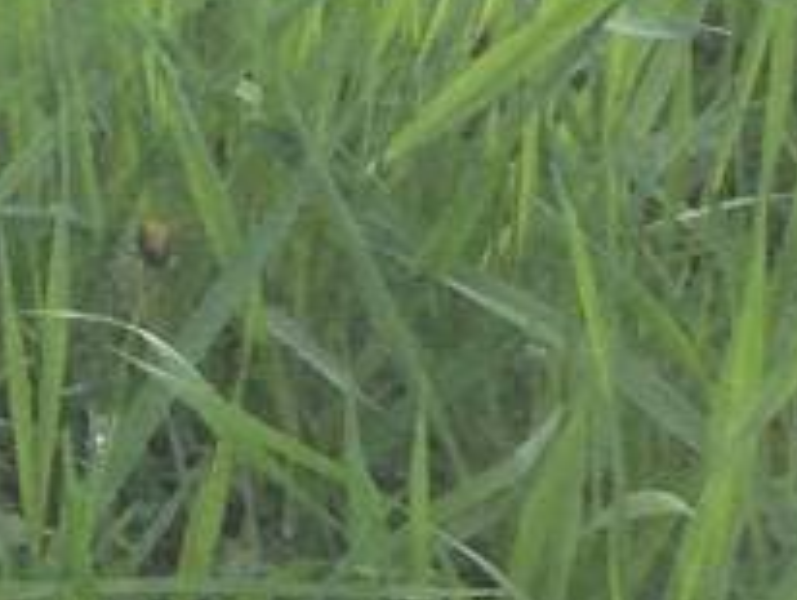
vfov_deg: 5.5
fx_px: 5901
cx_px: -1157
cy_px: -1200
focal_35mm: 256
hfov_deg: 7.2
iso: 64
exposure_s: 1/120
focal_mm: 4.13
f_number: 2.4
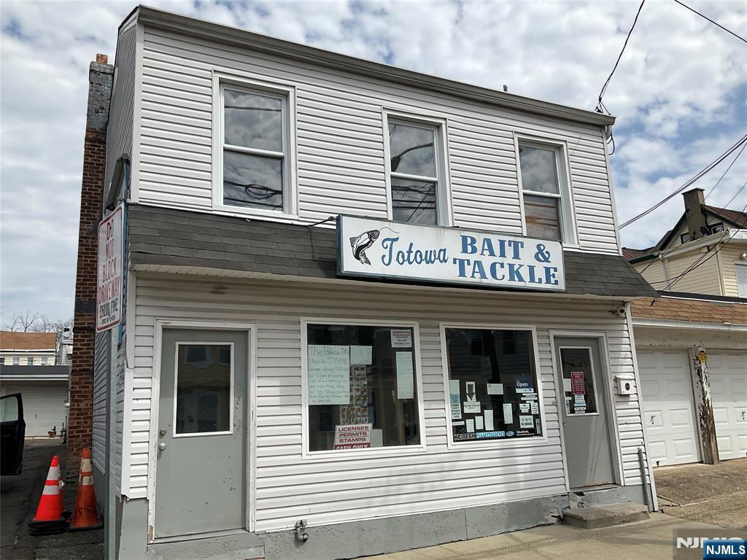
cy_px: 280
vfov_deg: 48.2
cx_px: 374
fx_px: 626
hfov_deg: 61.7
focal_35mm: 29
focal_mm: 3
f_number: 1.8
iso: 16
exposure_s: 1/3788
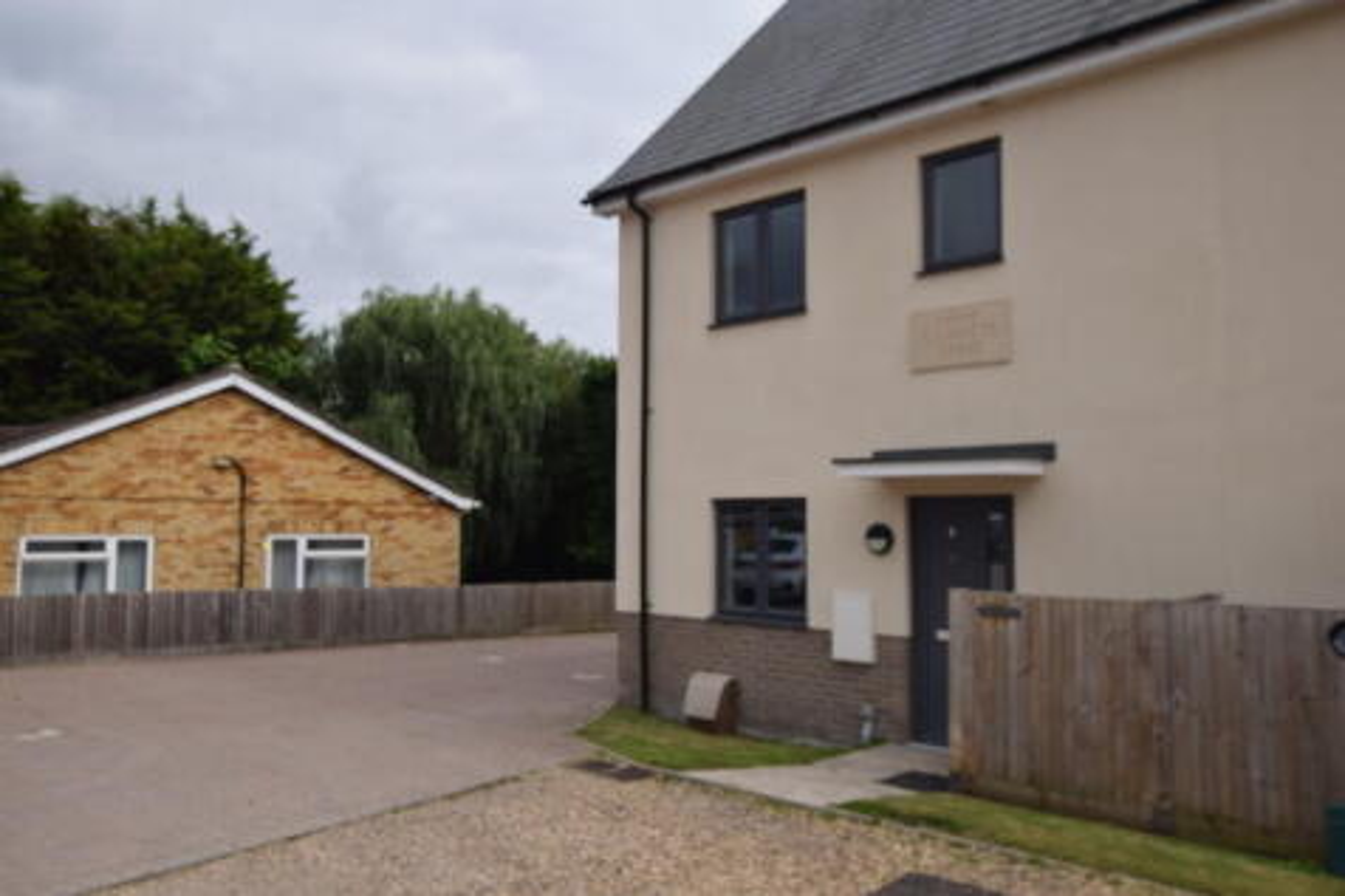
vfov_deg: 43.6
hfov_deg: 61.9
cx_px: 672
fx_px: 1120
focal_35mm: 30
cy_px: 448
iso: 100
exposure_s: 1/200
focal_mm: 20
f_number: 9
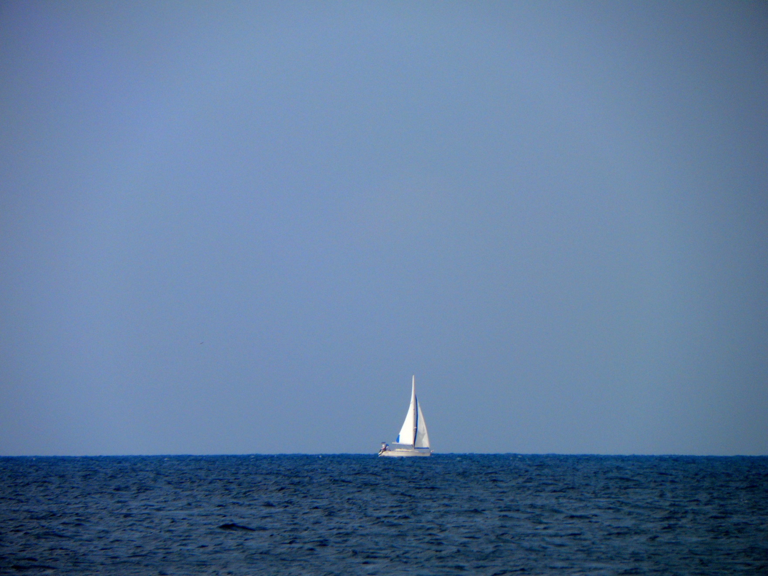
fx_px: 9829
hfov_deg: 4.5
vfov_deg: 3.4
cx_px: 384
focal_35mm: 443
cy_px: 288
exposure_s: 1/640
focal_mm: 78.8
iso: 80
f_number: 5
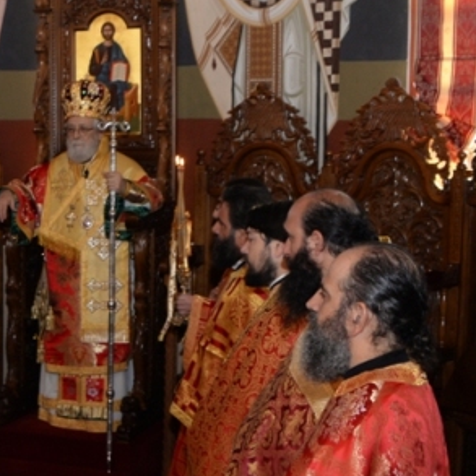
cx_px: -203
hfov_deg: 19.7
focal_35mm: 78
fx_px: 1213
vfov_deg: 22.2
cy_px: 282
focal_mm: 28
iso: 1000
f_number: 5.6
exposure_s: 1/60
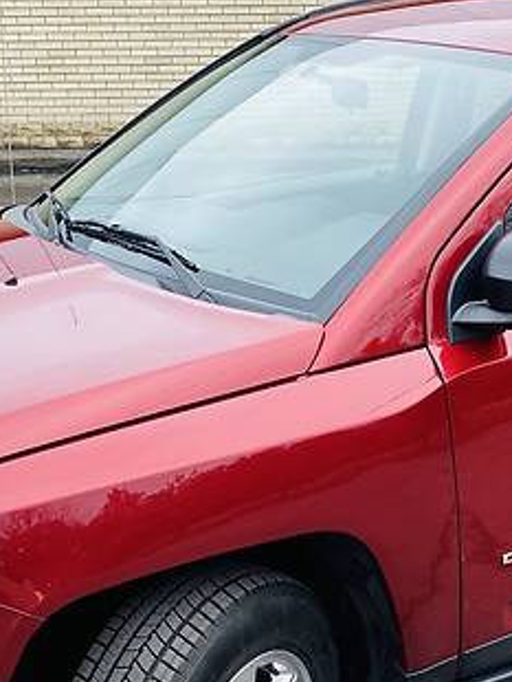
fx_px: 1320
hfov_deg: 21.7
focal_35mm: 67
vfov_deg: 28.6
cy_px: 499
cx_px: 402
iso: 32
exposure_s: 1/121
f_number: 1.8
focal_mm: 4.2
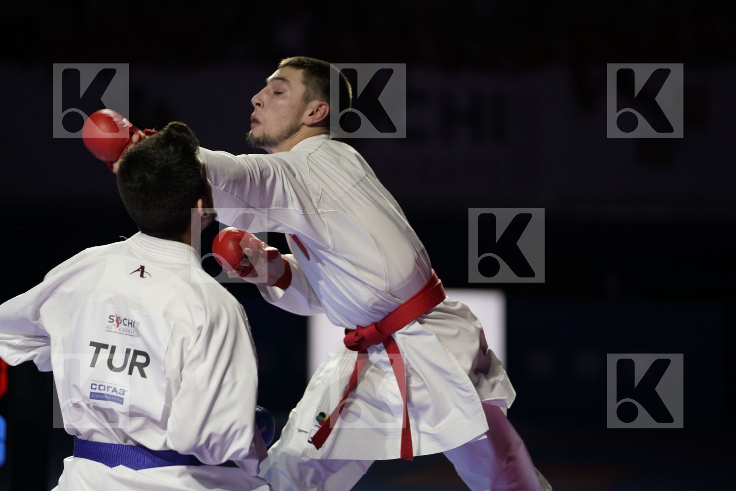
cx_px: 368
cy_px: 246
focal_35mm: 184
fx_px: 3761
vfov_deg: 7.5
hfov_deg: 11.2
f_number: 2.8
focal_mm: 184
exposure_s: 1/1000
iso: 1600
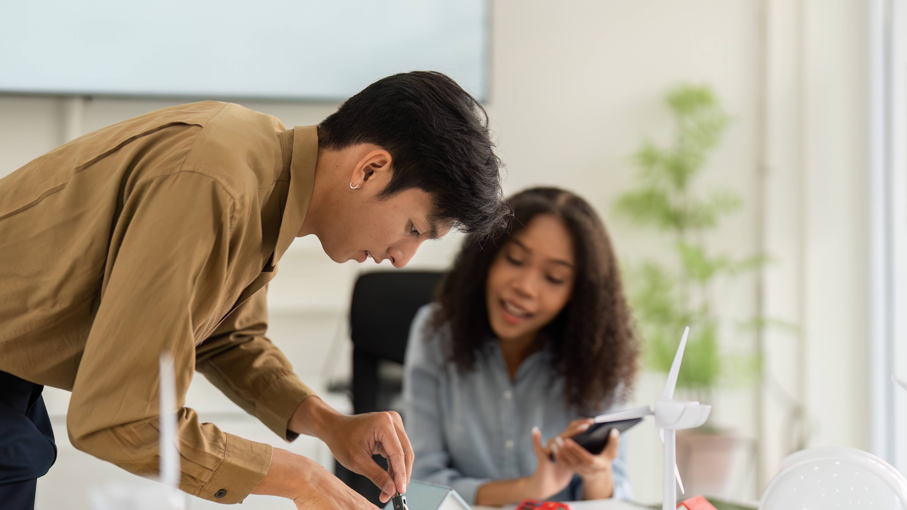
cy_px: 301
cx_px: 501
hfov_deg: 33.8
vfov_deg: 19.4
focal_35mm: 62
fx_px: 1491
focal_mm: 50
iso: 400
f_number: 1.2
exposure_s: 1/1250
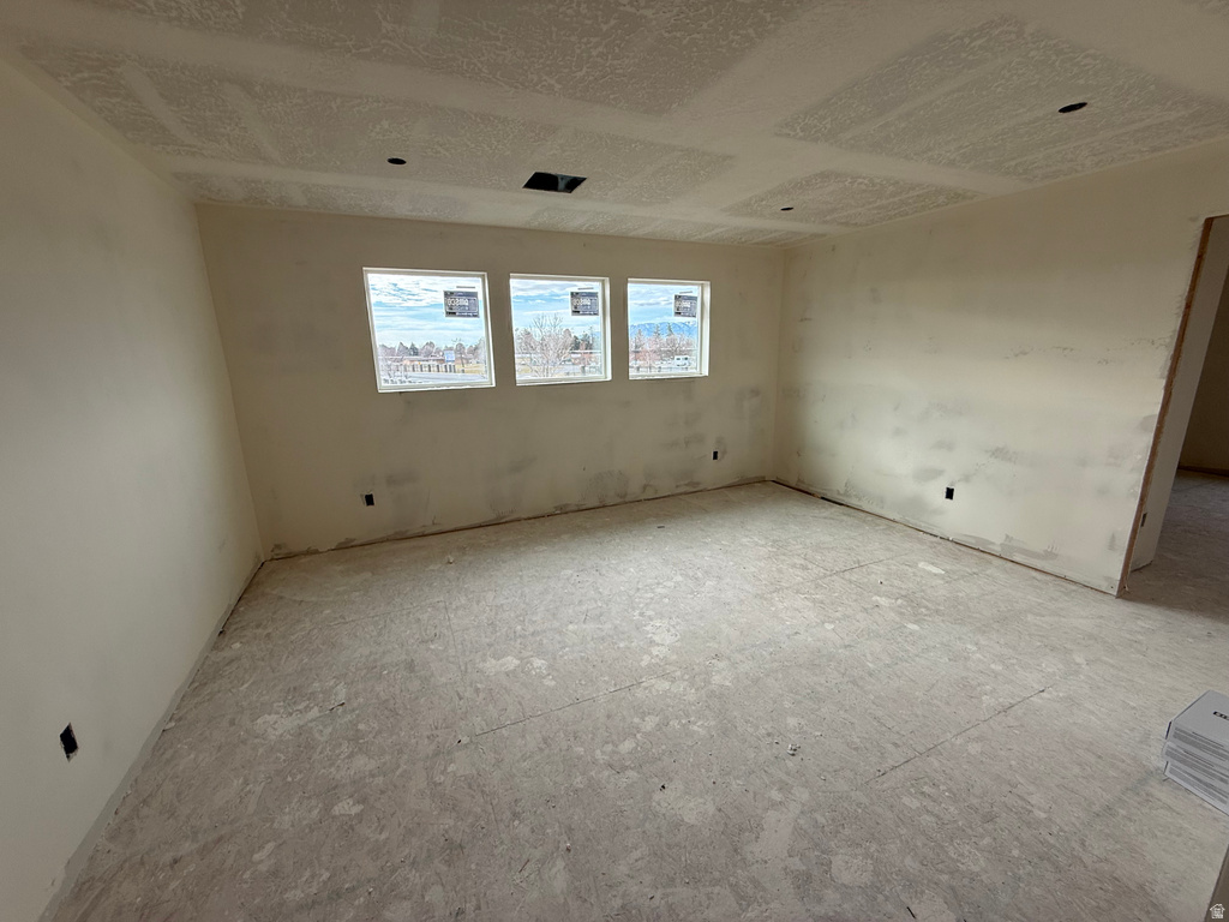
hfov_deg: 102.1
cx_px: 614
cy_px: 461
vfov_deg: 85.7
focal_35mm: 14
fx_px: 497
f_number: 2.2
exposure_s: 1/234
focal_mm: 2.22
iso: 64
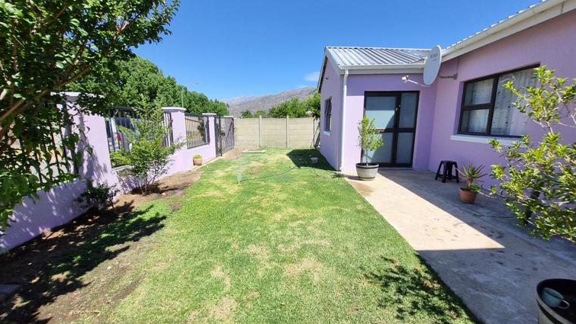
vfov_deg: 70.5
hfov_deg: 103.0
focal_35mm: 15
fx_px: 229
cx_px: 285
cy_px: 167
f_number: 2.2
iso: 50
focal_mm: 1.74
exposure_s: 1/1336
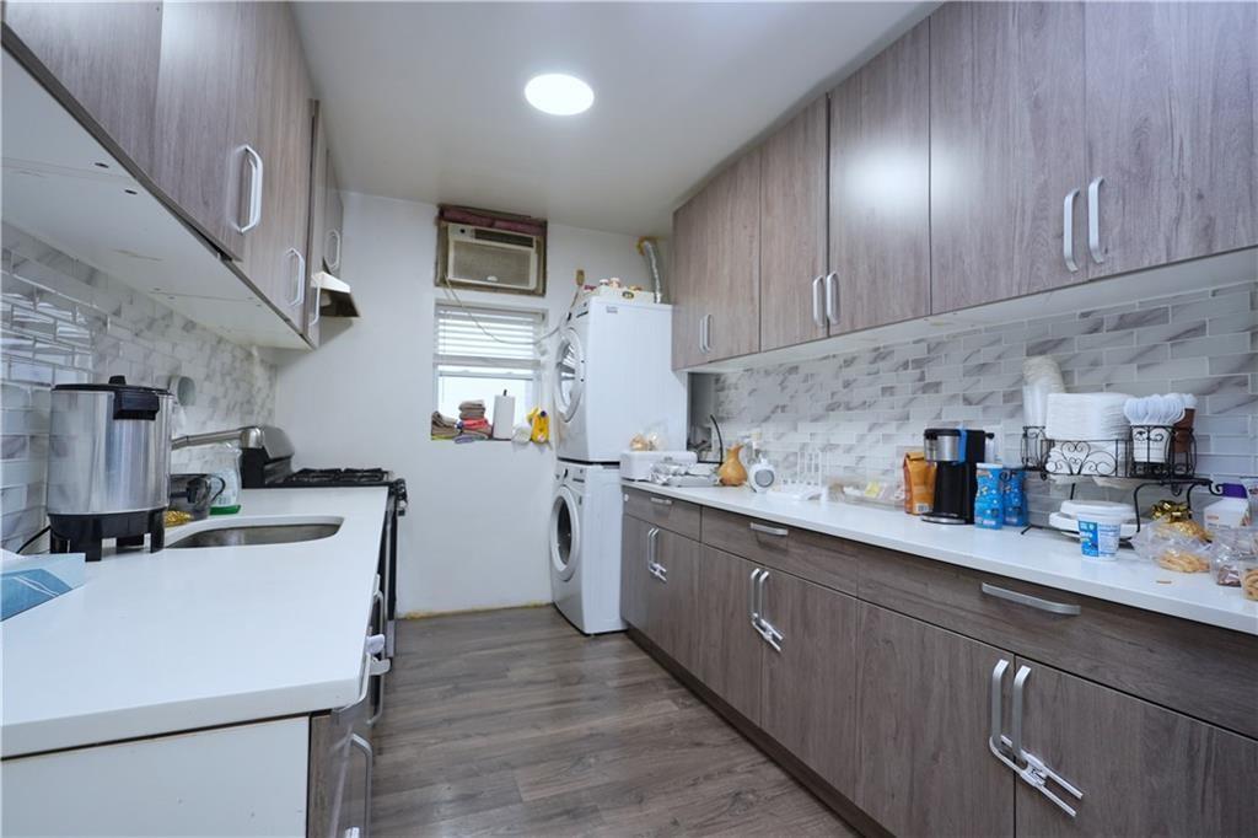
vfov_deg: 72.0
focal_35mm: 16
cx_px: 629
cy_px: 419
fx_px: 576
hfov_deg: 95.0
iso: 100
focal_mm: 11
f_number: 2.2
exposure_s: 1/40
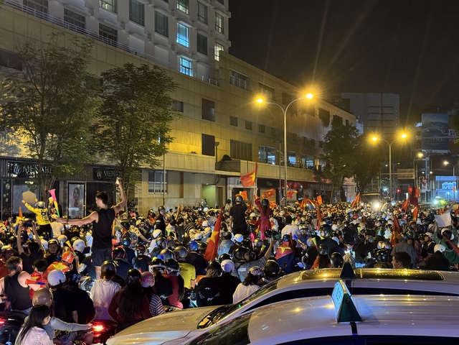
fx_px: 636
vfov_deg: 30.3
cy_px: 172
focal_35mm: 48
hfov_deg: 39.7
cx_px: 230
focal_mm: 6.76
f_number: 1.78
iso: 640
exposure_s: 1/25
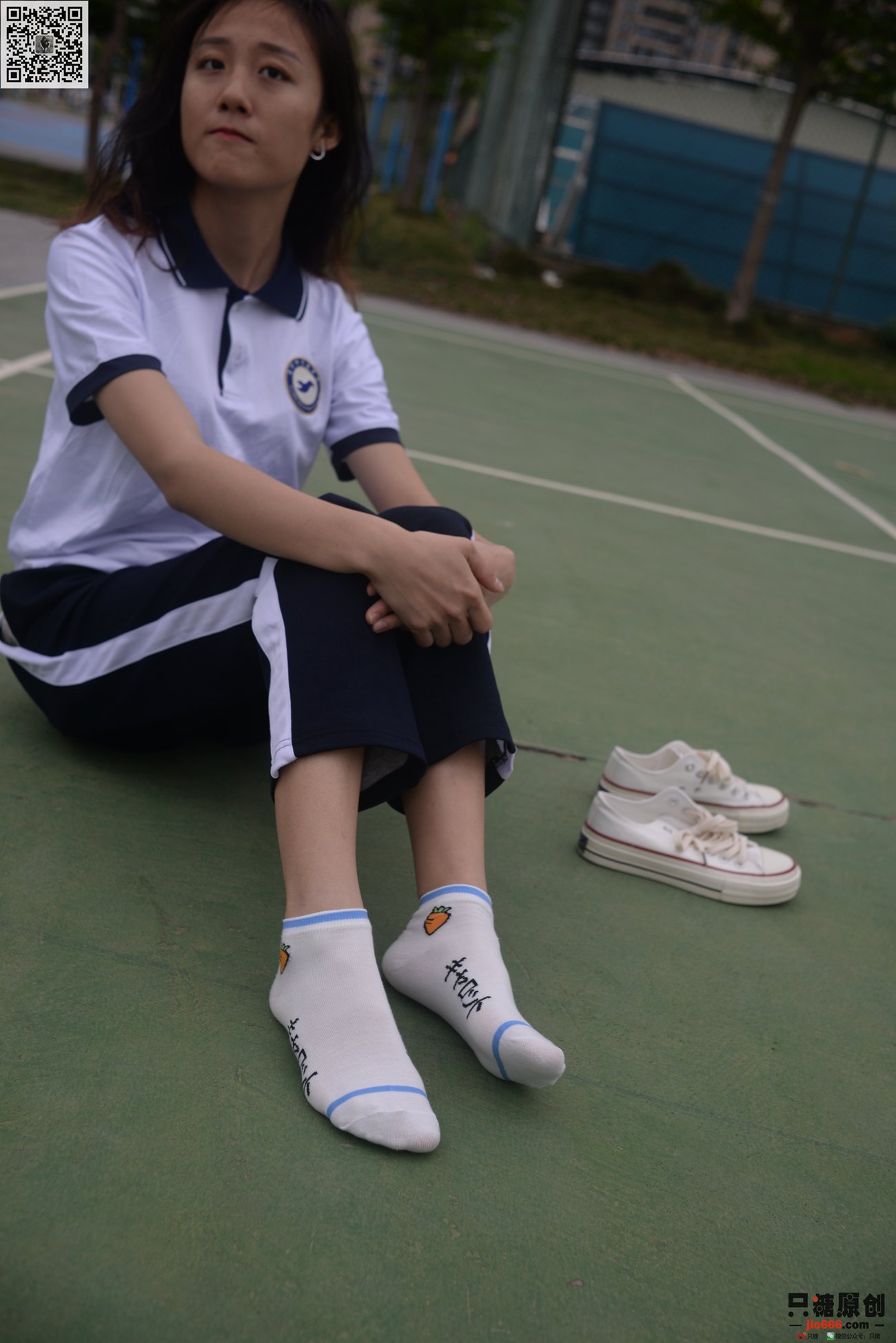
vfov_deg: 54.4
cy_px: 672
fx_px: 1305
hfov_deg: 37.9
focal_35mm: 35
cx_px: 448
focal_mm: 35
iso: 250
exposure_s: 1/500
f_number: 5
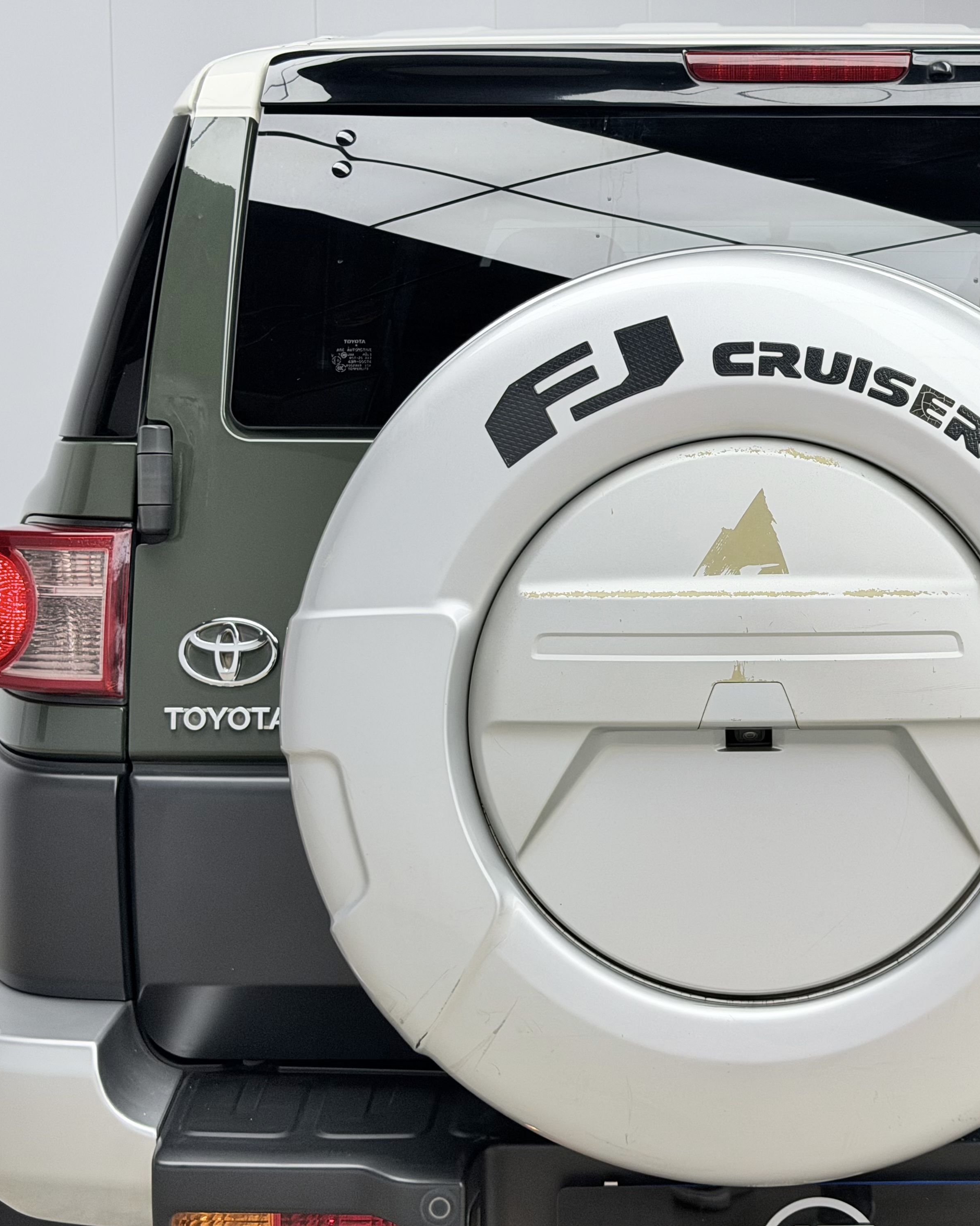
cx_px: 795
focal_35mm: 63
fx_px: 2284
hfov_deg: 23.8
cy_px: 611
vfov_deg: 30.0
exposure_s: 1/266
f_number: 1.78
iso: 64
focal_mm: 6.76
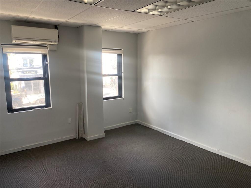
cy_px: 94
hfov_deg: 67.3
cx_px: 126
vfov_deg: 53.1
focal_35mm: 26
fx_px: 189
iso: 125
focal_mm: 4.25
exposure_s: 1/120
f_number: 1.8
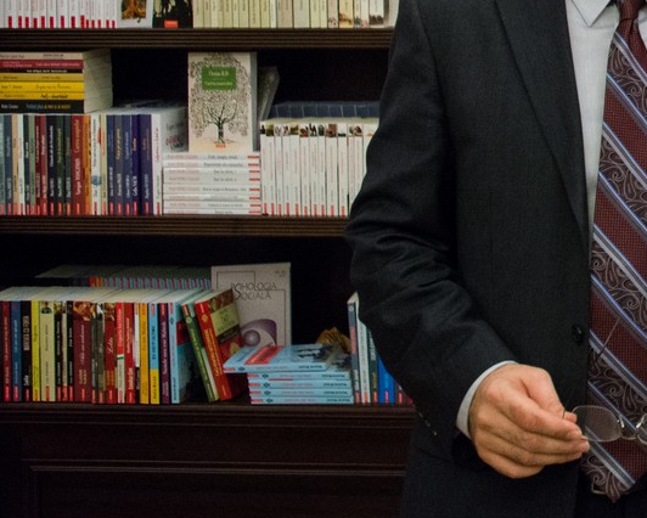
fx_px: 1552
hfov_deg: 21.5
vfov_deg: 18.3
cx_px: 815
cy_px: -51
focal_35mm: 81
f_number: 3.5
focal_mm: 32
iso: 2000
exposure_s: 1/60
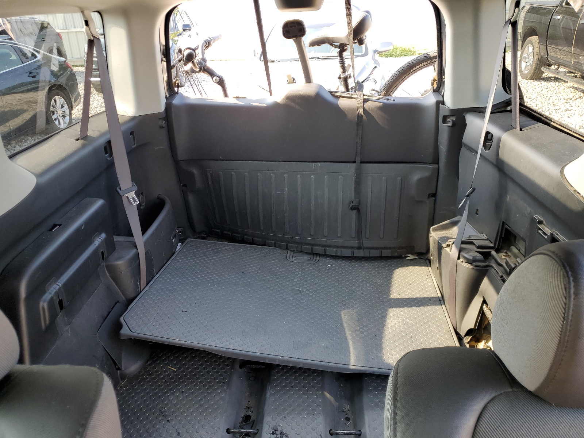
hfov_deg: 67.3
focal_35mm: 26
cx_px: 292
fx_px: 439
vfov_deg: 53.1
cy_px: 219
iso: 50
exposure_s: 1/110
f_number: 1.5
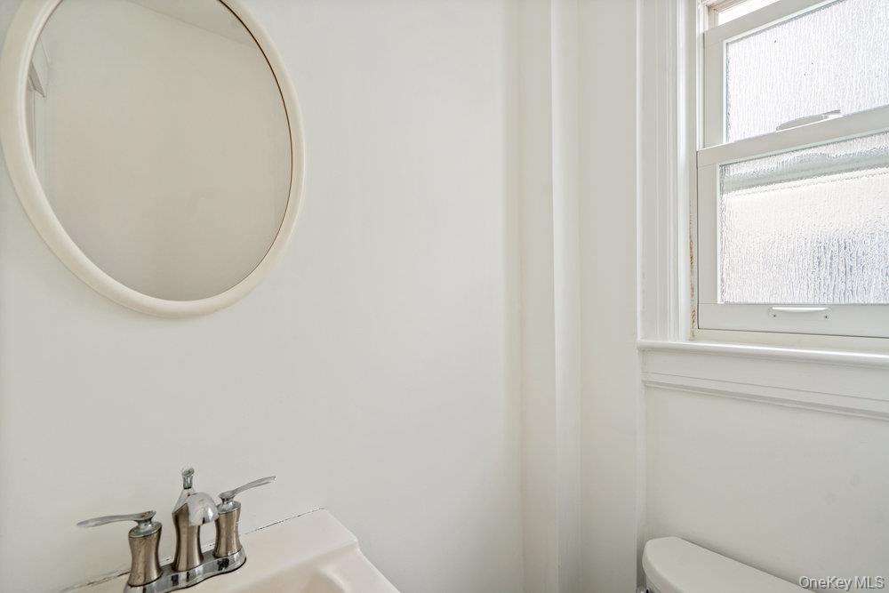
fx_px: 420
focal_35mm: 17
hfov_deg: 93.3
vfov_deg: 70.5
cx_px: 444
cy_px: 296
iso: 250
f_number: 5.6
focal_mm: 17
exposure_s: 1/10
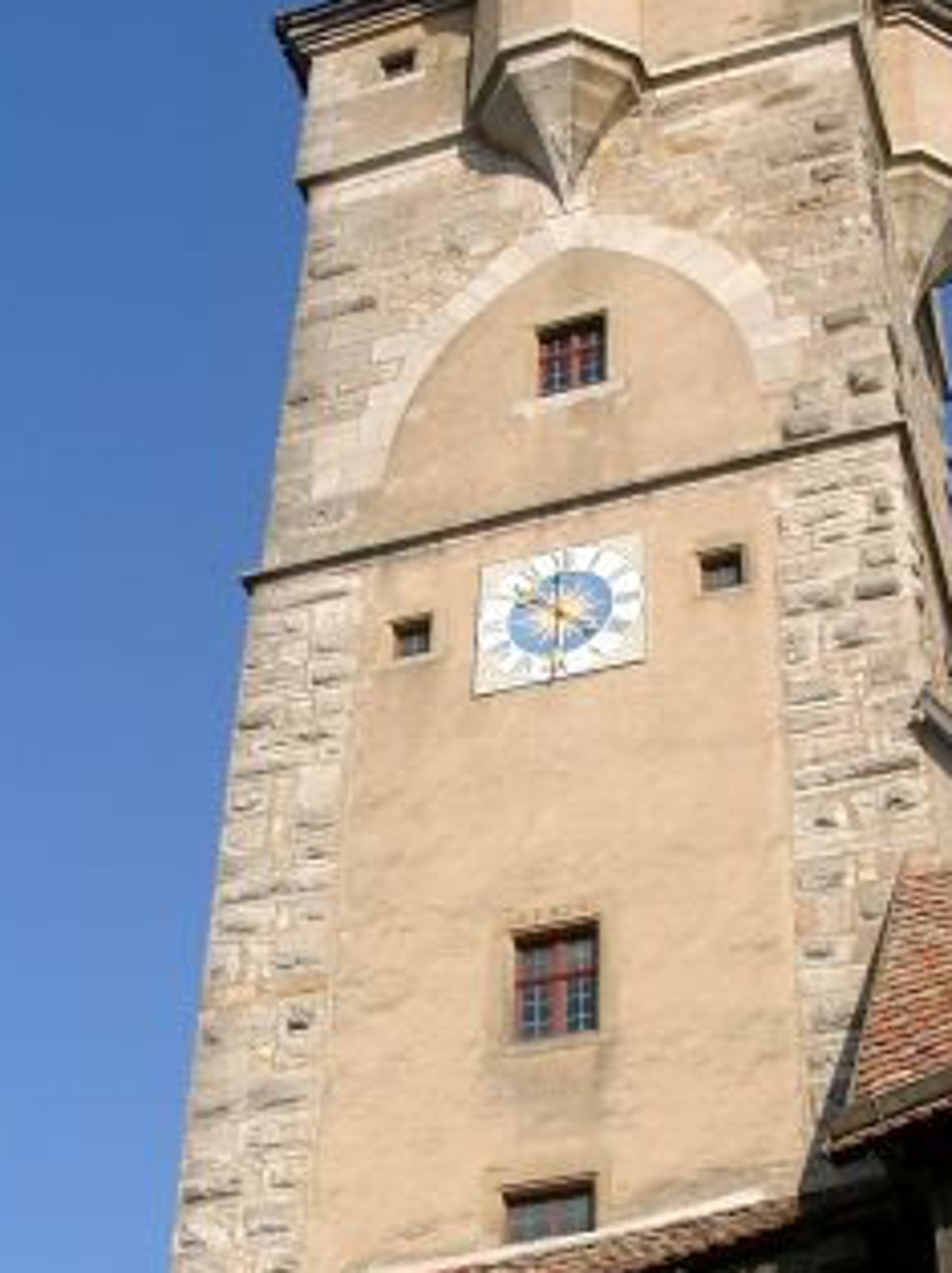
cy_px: 819
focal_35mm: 65
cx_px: 539
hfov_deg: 22.5
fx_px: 2387
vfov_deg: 29.7
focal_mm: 7.13
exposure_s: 1/672
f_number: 4
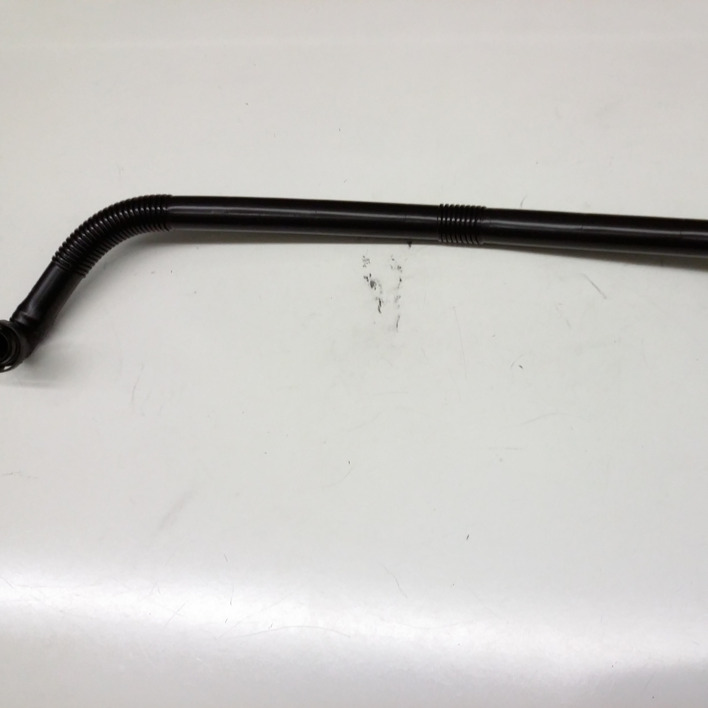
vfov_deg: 43.9
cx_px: 443
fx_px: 879
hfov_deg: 43.5
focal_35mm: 38
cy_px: 356
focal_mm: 3.4
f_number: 2.4
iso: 160
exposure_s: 1/24
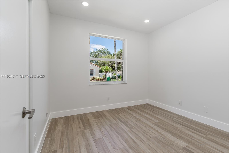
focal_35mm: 16
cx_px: 114
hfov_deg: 96.7
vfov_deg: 73.7
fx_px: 102
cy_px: 76
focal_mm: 16
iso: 200
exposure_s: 1/125
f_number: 10
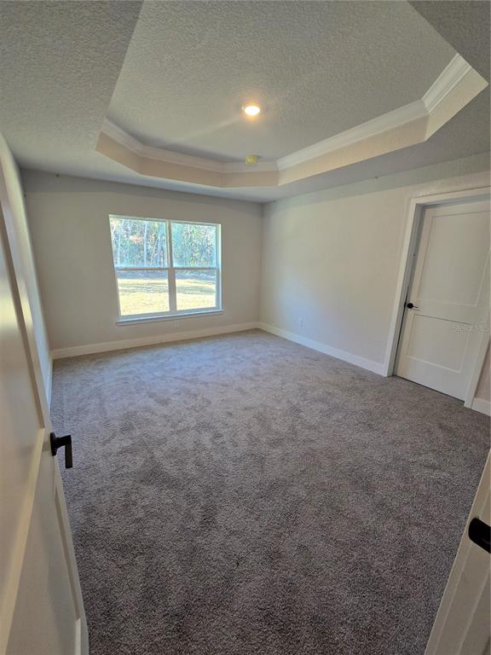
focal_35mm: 13
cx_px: 246
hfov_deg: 89.9
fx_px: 246
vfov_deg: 106.2
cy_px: 328
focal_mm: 2.2
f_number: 2.2
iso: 160
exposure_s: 1/60
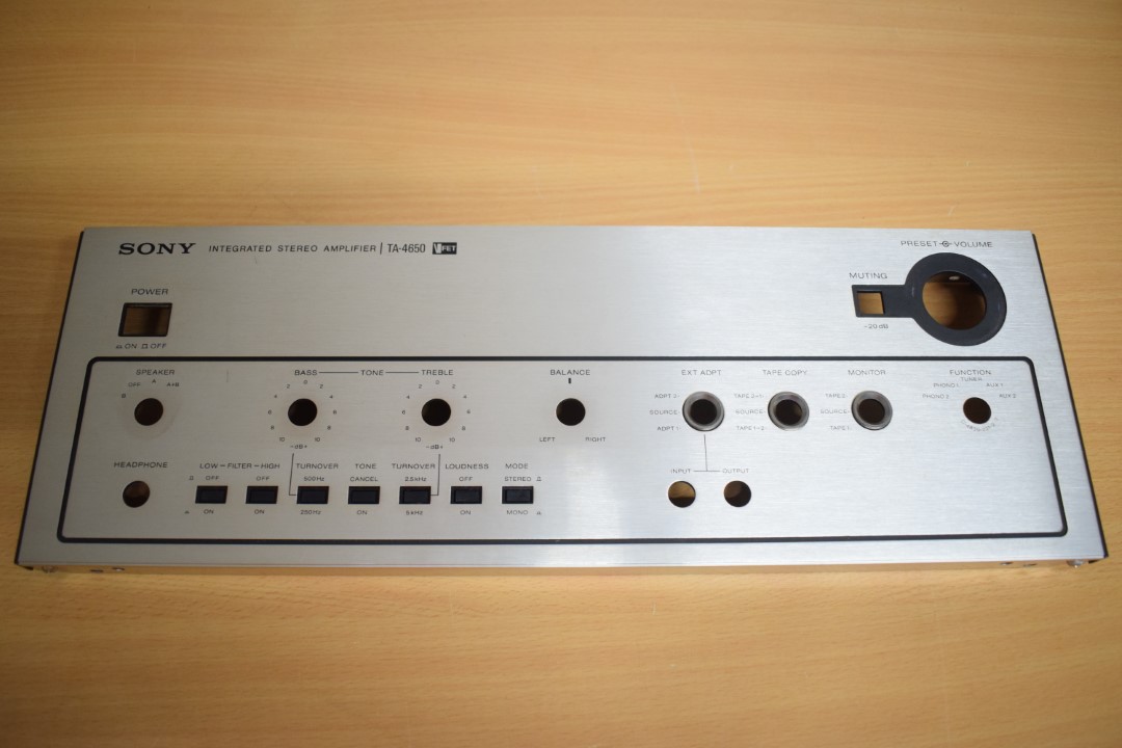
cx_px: 561
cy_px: 374
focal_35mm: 30
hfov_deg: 61.9
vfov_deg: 43.6
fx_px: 935
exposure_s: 1/125
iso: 1250
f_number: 4
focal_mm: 20
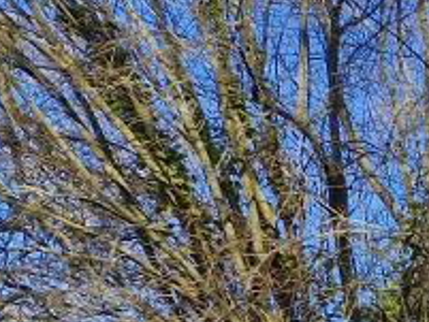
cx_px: 1061
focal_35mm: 117
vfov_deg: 11.3
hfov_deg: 12.6
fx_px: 1451
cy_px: 663
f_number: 1.8
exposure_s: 1/840
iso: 50
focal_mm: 5.4
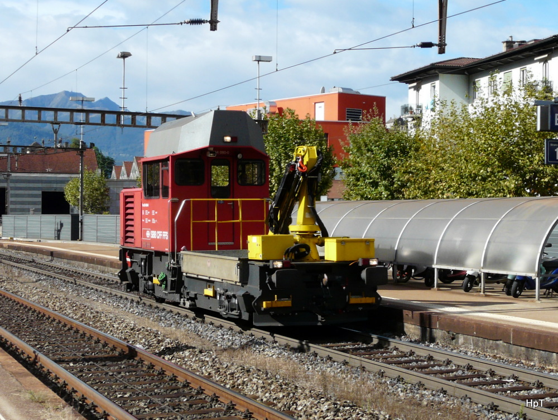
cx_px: 279
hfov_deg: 42.0
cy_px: 210
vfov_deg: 32.3
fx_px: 726
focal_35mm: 45
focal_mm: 7.4
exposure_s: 1/400
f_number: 5.6
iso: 100
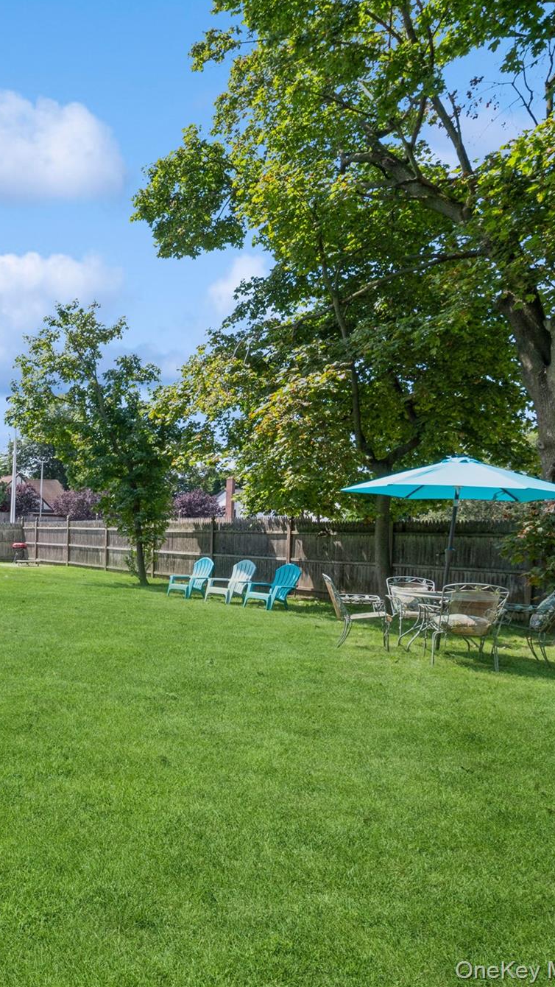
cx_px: -149
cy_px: 486
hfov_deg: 34.9
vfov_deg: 76.3
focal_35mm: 24
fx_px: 628
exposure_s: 1/200
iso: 640
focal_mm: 15
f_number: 14
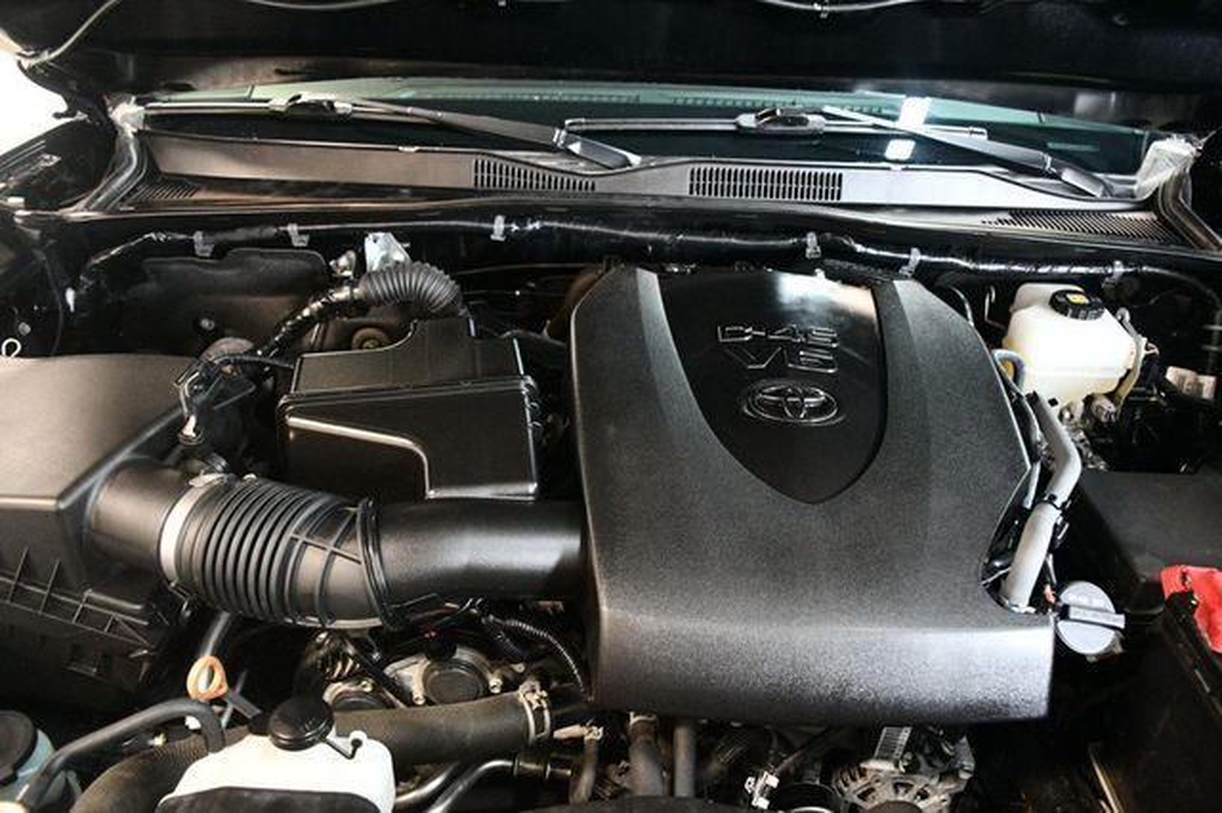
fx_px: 916
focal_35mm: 27
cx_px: 611
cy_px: 406
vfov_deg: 47.9
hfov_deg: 67.4
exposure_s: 1/60
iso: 5600
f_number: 3.5
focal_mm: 18
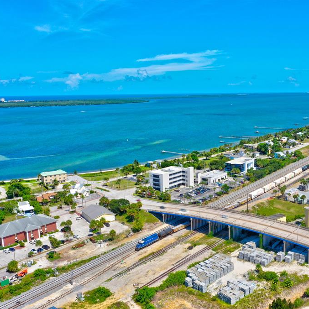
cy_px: 155
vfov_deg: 46.0
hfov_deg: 45.5
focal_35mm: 36
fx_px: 364
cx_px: 200
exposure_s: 1/320
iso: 100
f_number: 8
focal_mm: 10.3
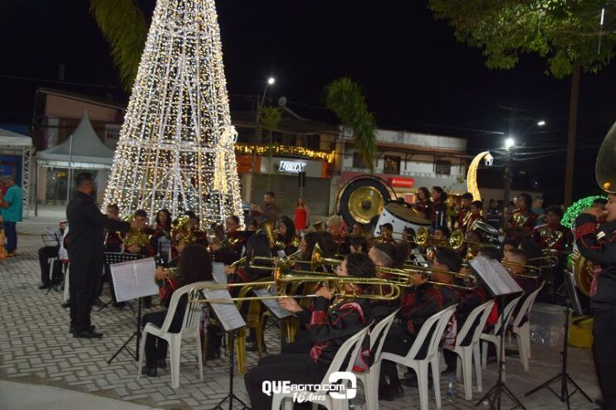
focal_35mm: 36
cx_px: 308
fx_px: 616
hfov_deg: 53.2
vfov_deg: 36.8
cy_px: 205
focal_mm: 24
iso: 800
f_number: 4
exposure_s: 1/60
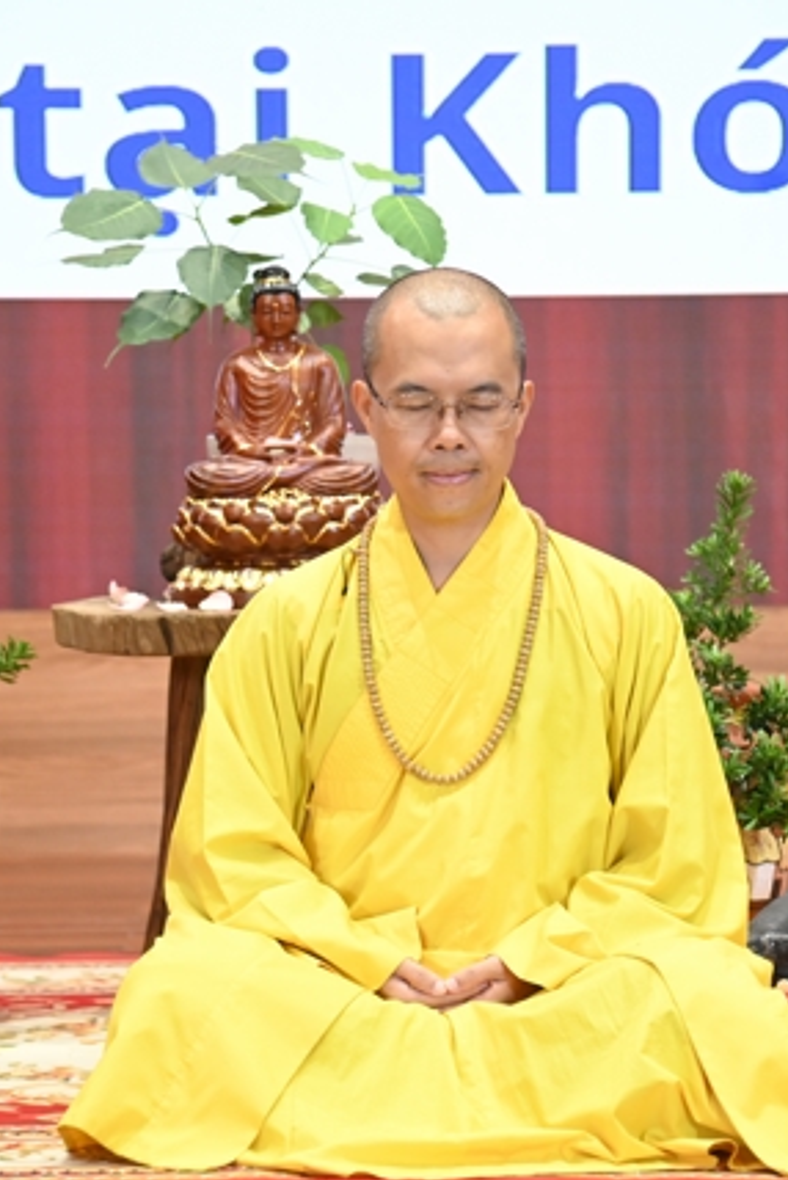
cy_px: 587
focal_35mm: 144
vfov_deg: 14.2
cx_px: 369
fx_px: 4720
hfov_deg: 9.5
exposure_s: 1/200
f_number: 4
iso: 4000
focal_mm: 95
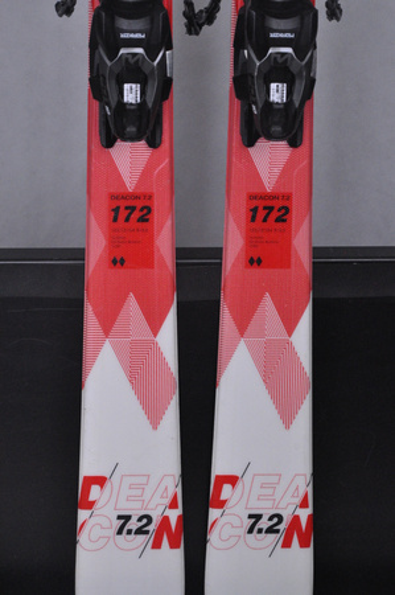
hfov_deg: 12.2
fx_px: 1856
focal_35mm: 112
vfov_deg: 18.2
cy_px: 298
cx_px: 198
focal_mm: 75
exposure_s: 1/125
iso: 3200
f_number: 9.5
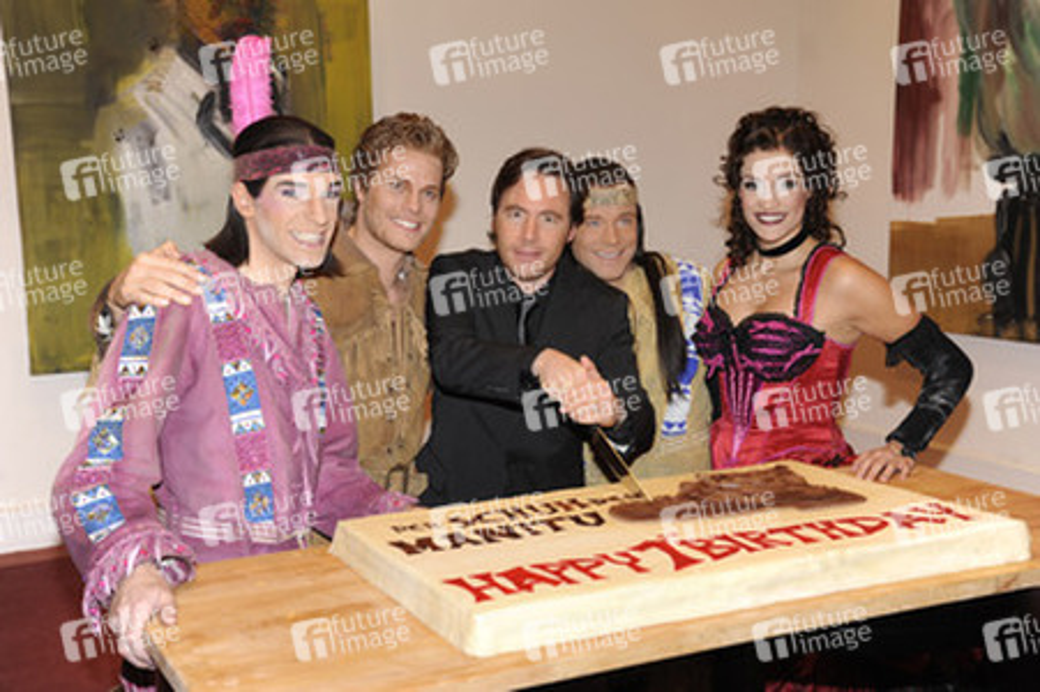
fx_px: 1443
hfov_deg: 39.6
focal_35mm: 50
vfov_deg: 27.0
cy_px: 346
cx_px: 520
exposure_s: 1/125
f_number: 5.6
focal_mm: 50
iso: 800
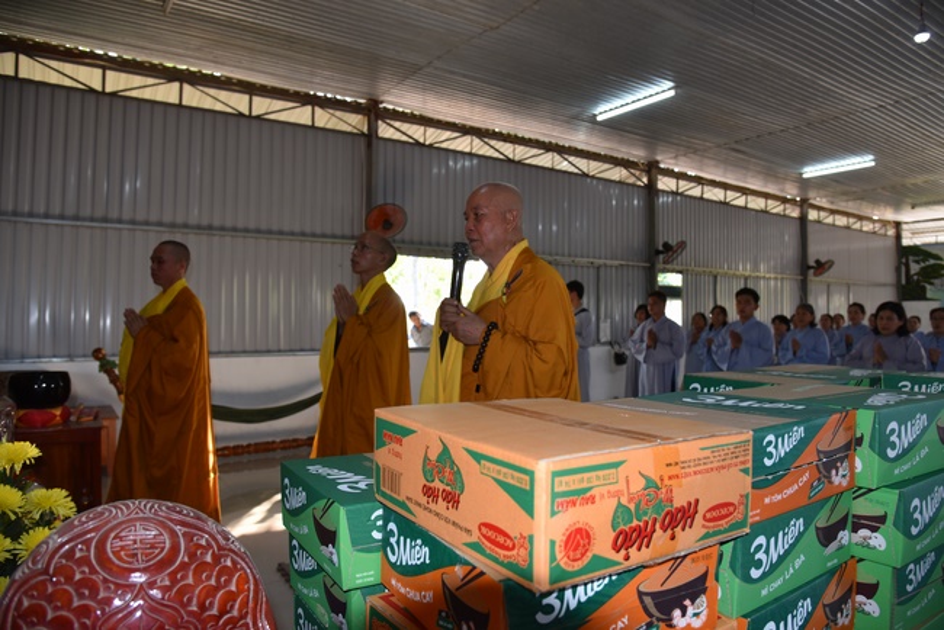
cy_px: 315
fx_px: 630
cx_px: 472
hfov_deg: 73.7
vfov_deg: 53.2
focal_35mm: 24
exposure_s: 1/100
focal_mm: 24
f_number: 5
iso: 800
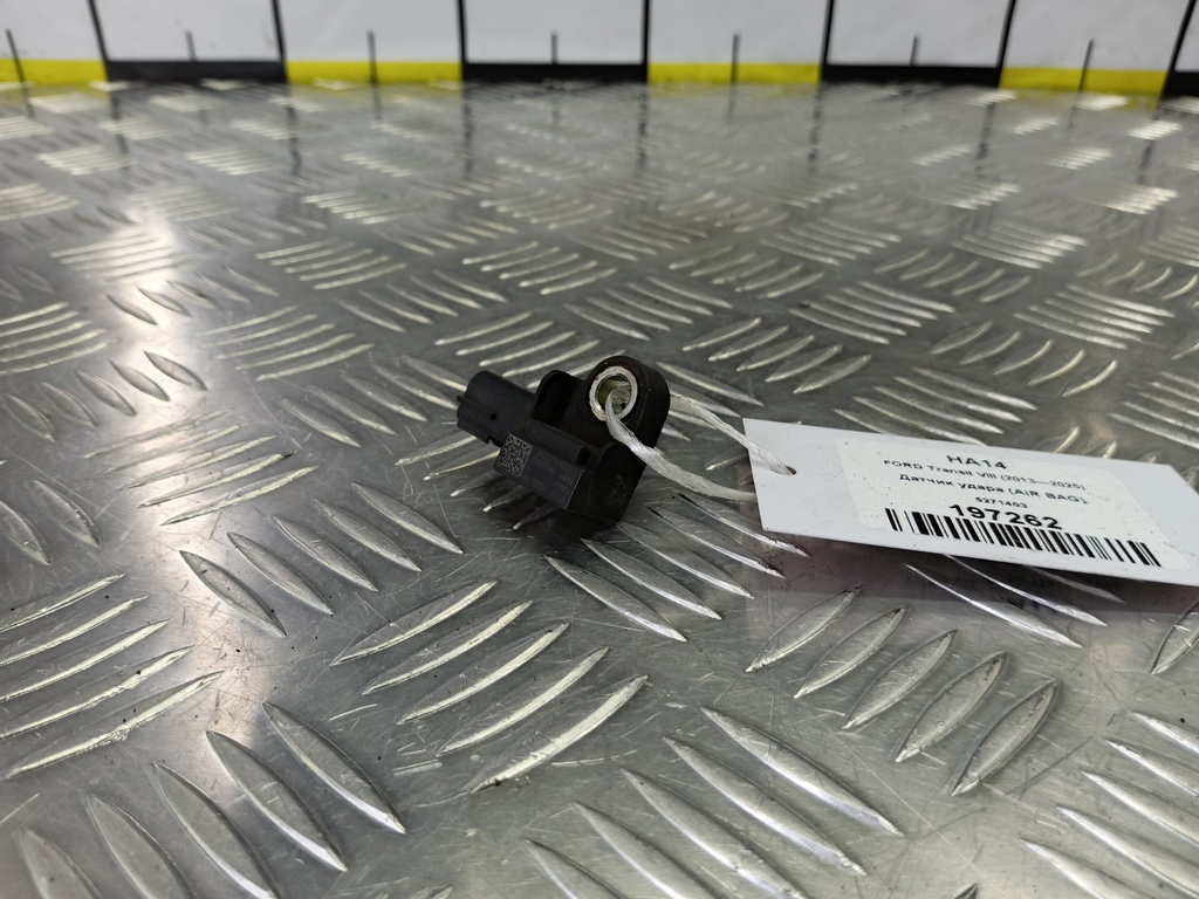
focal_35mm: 23
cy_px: 450
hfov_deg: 73.9
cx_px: 600
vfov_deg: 58.9
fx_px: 797
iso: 98
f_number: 1.6
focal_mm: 4.11
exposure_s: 1/50
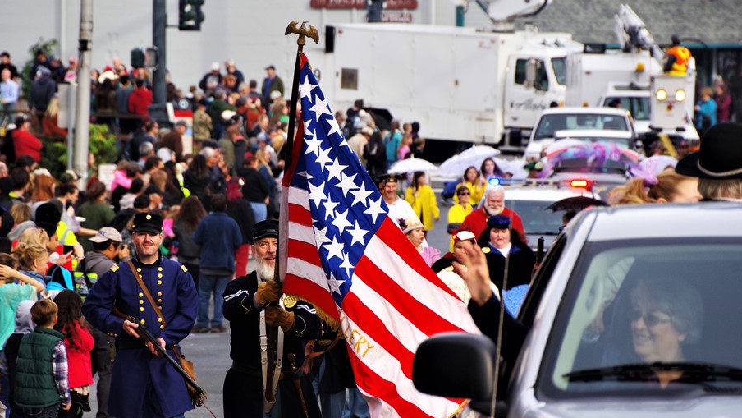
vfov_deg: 2.7
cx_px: 389
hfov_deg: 4.9
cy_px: 174
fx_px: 8757
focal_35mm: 445
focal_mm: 250
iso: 400
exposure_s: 1/320
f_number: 8
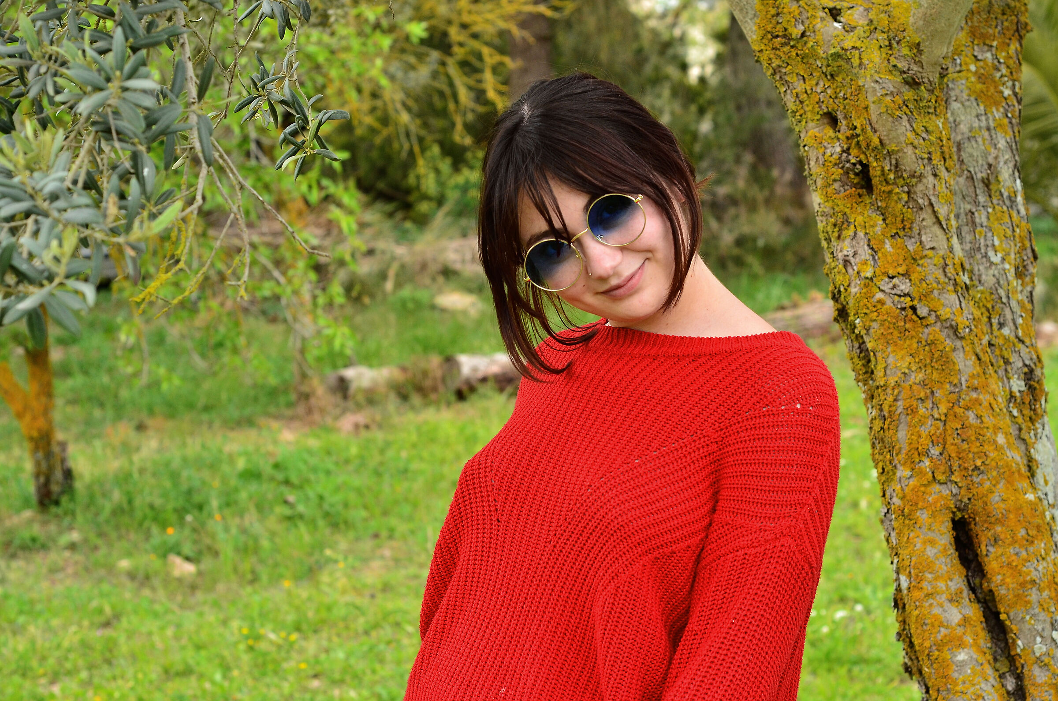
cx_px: 529
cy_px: 350
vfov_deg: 18.1
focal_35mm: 75
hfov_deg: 27.0
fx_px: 2200
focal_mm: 50
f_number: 5.6
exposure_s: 1/250
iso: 360
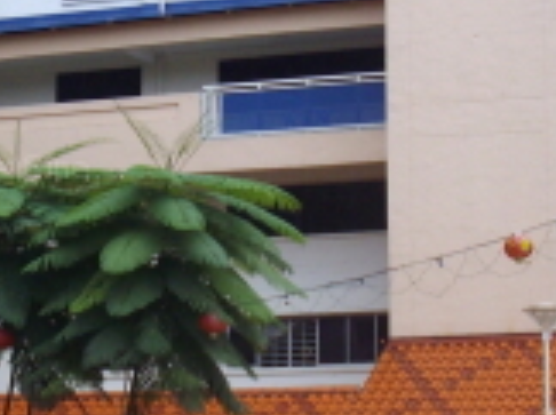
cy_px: 171
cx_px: 148
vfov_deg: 11.7
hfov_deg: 15.6
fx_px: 2021
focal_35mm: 126
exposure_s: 1/100
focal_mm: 6.2
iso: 80
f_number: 2.8
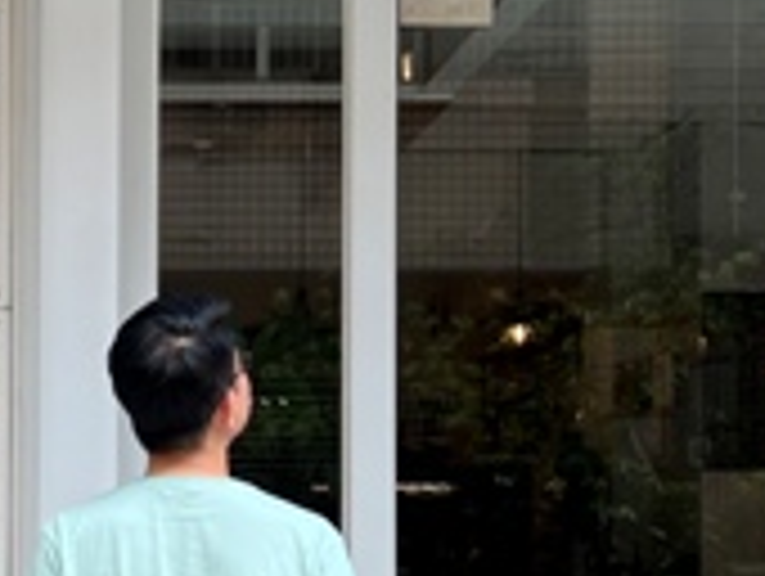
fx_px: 2700
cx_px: 40
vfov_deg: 12.2
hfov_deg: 15.9
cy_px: 369
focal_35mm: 122
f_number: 1.5
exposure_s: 1/374
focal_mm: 5.7
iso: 50
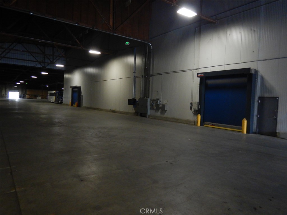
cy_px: 108
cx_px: 144
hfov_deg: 71.6
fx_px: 199
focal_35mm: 24
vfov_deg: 56.8
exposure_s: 1/15
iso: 450
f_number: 2.8
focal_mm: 4.3
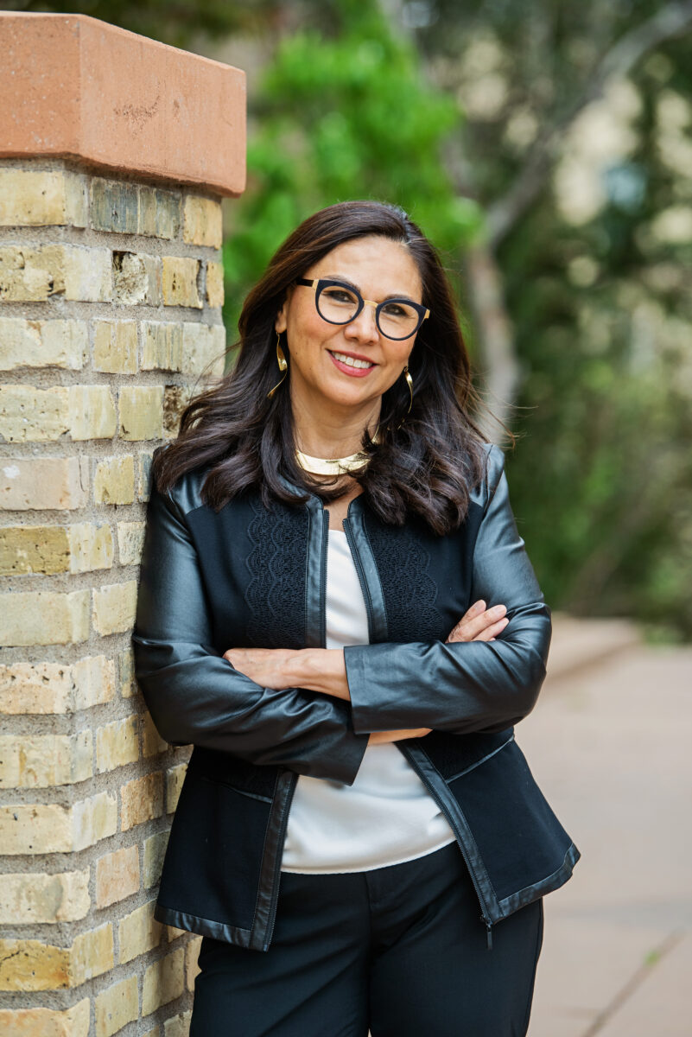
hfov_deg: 8.9
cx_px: 346
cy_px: 518
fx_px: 4465
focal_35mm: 155
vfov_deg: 13.2
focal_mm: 155
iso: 200
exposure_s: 1/320
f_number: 4
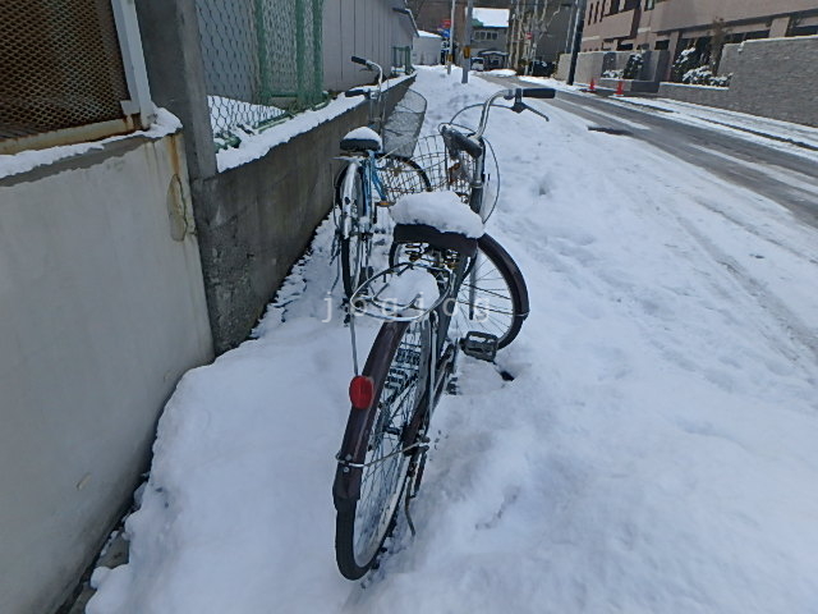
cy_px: 307
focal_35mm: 21
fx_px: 496
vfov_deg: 63.4
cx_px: 409
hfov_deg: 79.0
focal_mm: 3.7
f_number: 6
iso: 125
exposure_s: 1/400
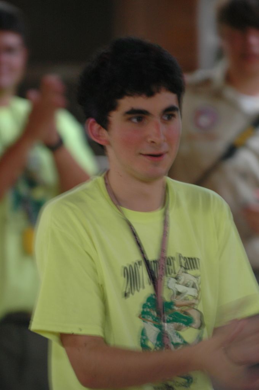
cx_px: 130
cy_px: 195
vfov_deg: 6.9
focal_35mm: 300
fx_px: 3246
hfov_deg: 4.6
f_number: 2.8
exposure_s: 1/30
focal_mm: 200
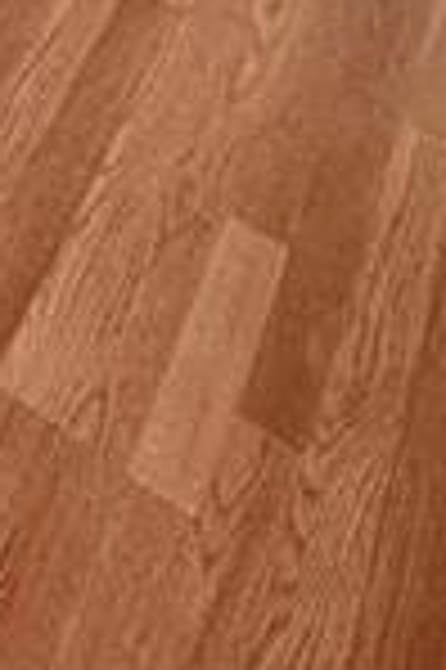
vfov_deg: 16.7
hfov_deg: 15.9
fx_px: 1397
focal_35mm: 75
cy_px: -800
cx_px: -311
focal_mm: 2.22
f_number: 2.2
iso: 125
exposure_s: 1/120
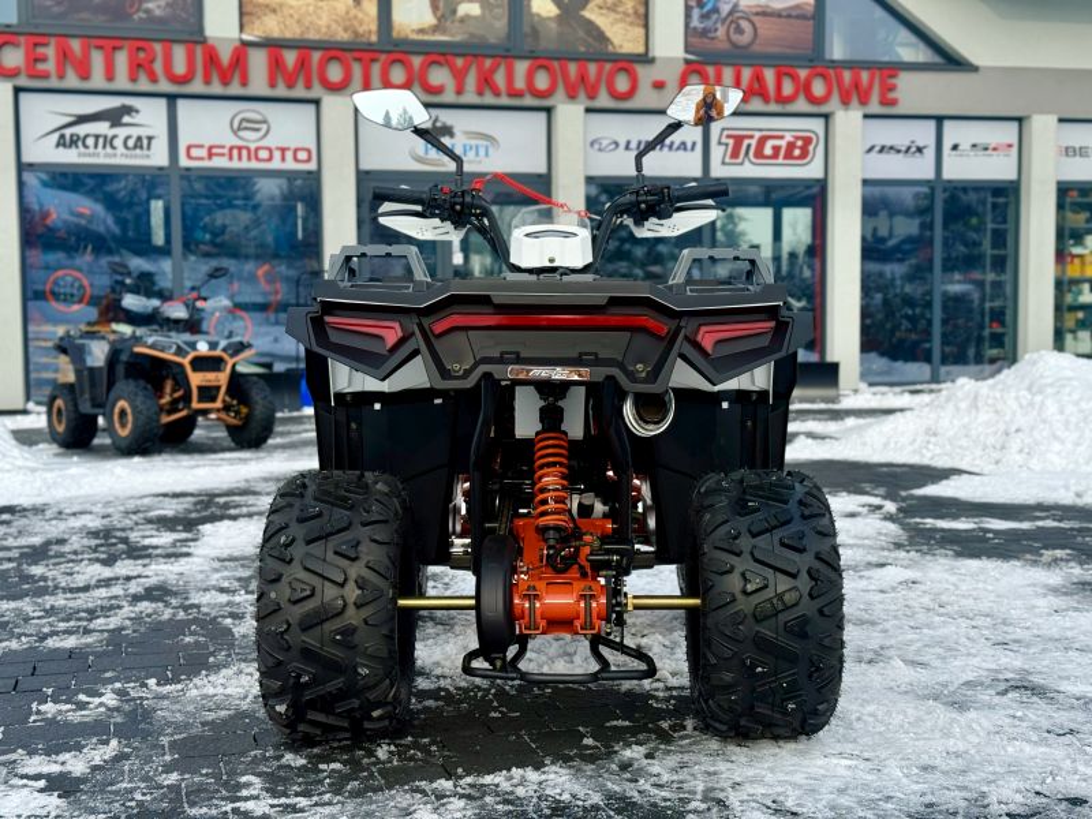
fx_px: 1514
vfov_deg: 30.3
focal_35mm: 48
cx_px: 546
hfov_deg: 39.7
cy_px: 410
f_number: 1.78
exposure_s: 1/2494
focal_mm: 6.76
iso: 80
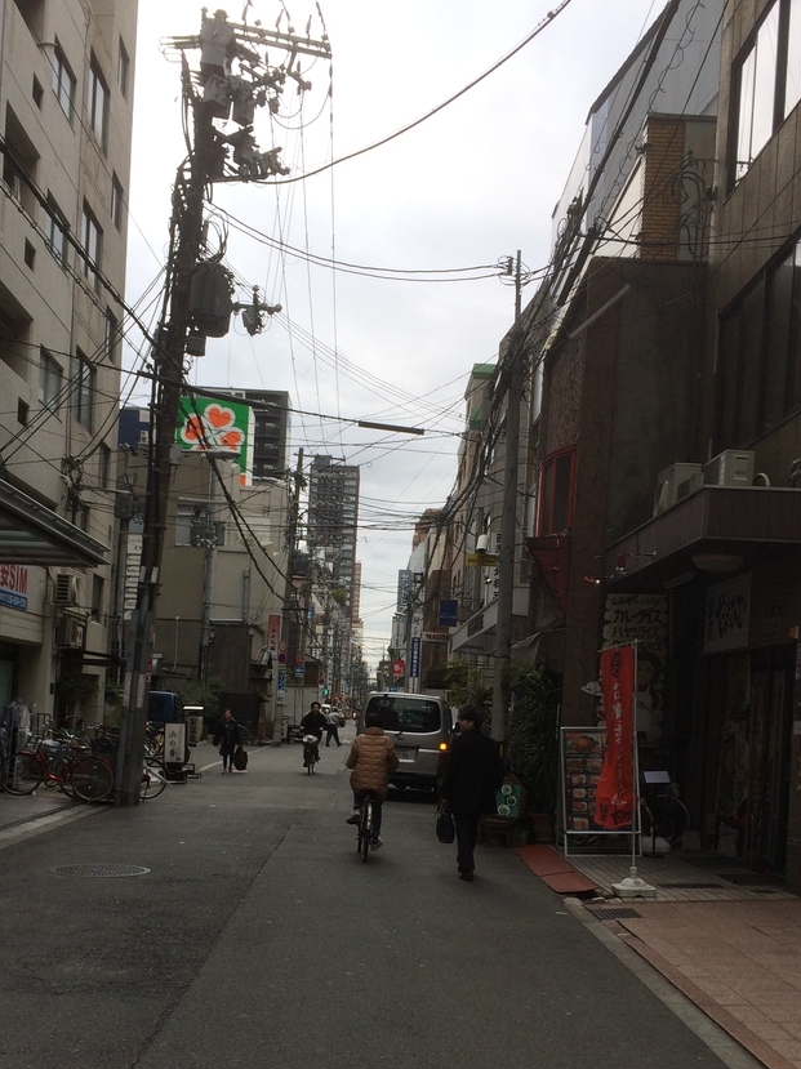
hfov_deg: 34.3
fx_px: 1297
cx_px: 373
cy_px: 700
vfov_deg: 44.3
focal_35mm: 42
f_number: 2.2
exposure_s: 1/540
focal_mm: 4.15
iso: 32
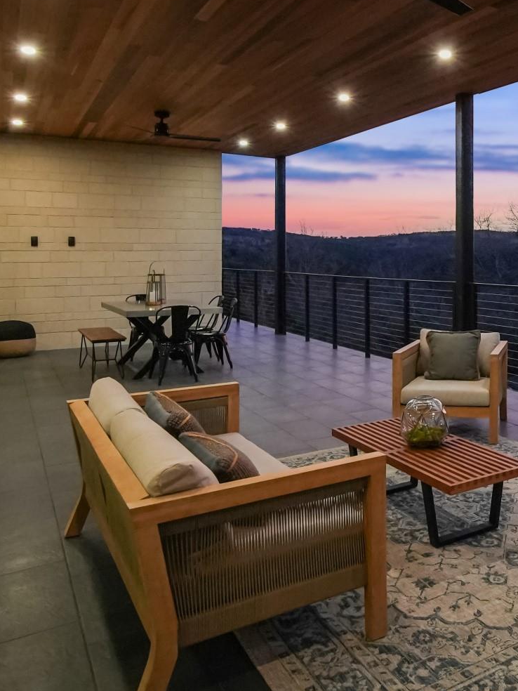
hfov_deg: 40.1
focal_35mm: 30
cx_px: 536
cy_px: 255
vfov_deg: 59.1
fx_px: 599
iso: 3200
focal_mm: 10
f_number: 8
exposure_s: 1/50
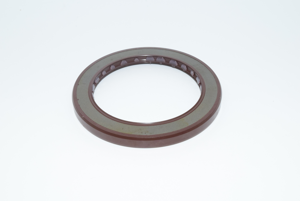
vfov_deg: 25.8
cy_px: 100
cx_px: 150
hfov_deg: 37.8
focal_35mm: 52
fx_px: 438
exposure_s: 1/60
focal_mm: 35
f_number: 29
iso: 1600
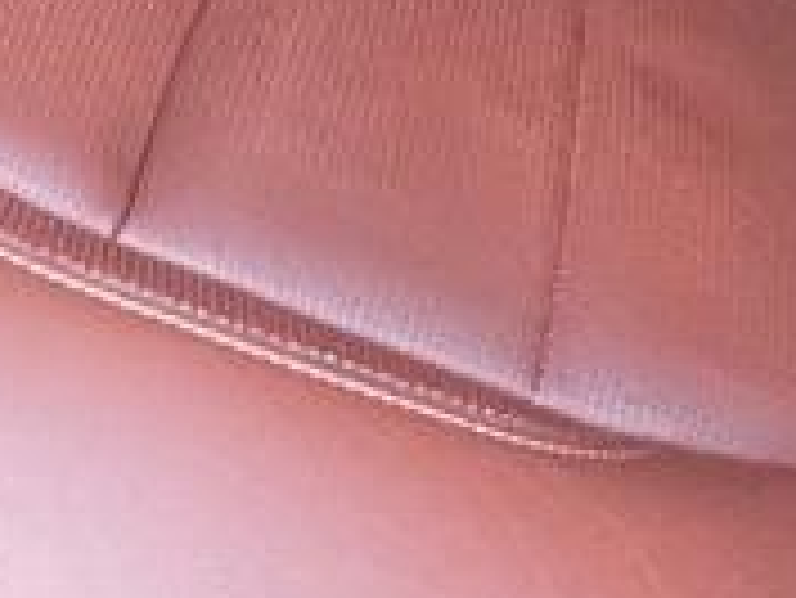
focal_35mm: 100
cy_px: -962
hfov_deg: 19.4
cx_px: 169
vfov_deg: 11.4
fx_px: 2301
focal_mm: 1.57
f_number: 1.8
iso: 400
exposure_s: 1/60
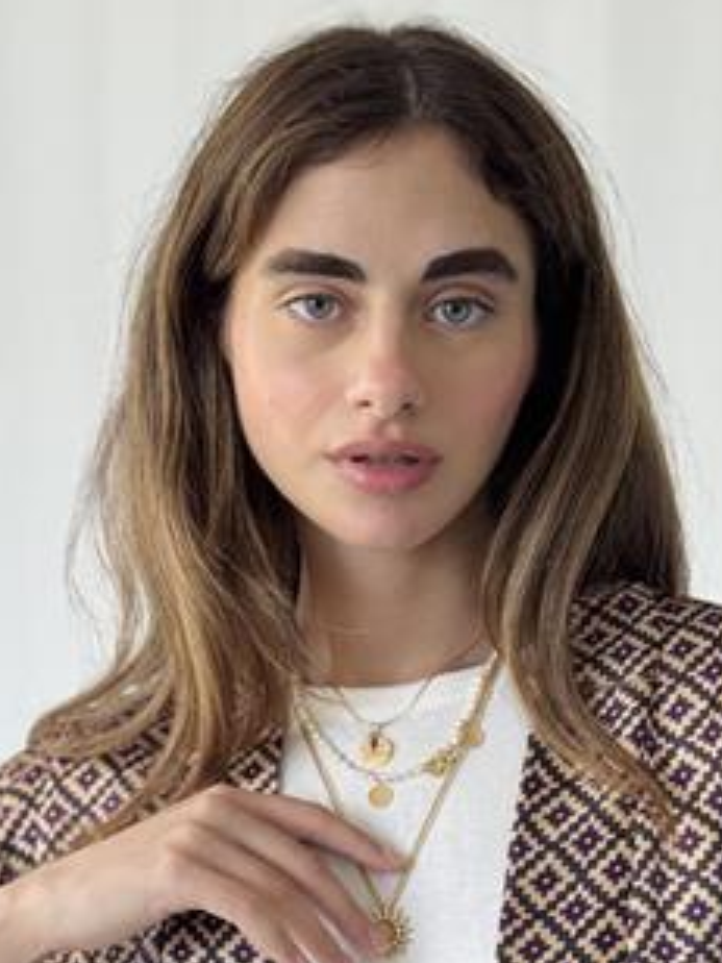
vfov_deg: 23.3
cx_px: 394
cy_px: 727
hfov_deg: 17.8
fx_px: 2308
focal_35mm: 83
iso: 80
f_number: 1.78
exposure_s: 1/148
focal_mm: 6.76
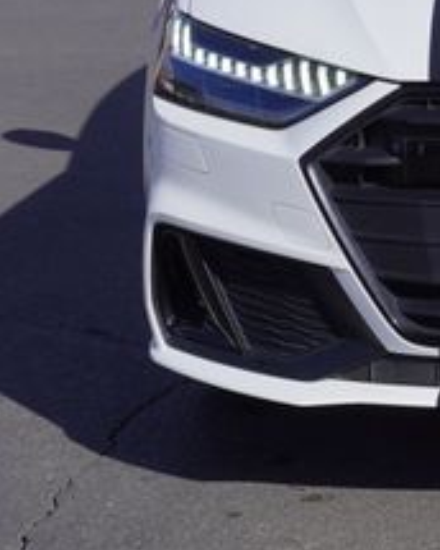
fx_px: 2051
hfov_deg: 11.6
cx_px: 693
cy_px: 84
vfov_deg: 15.1
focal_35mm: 126
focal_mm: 30
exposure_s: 1/250
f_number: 11
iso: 100
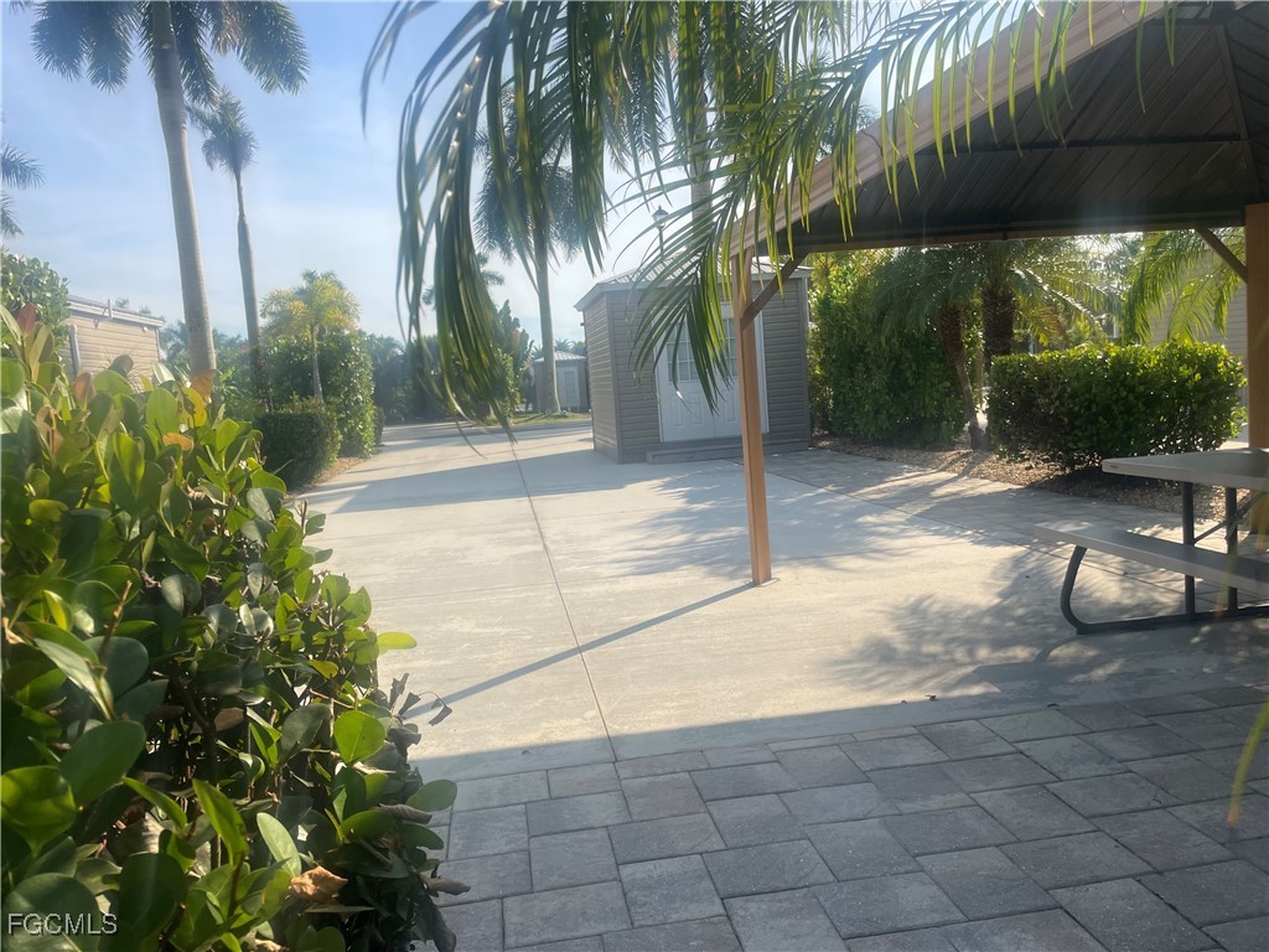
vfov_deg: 53.1
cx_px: 634
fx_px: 953
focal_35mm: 26
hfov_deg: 67.3
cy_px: 476
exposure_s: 1/3040
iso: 32
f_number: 1.6
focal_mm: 4.2
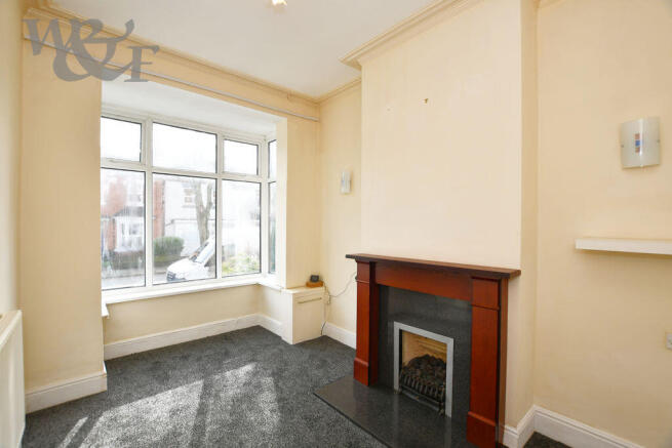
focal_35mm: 15
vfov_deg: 77.4
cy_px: 224
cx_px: 336
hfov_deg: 100.4
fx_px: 280
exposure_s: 1/125
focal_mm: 10
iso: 200
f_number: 5.6
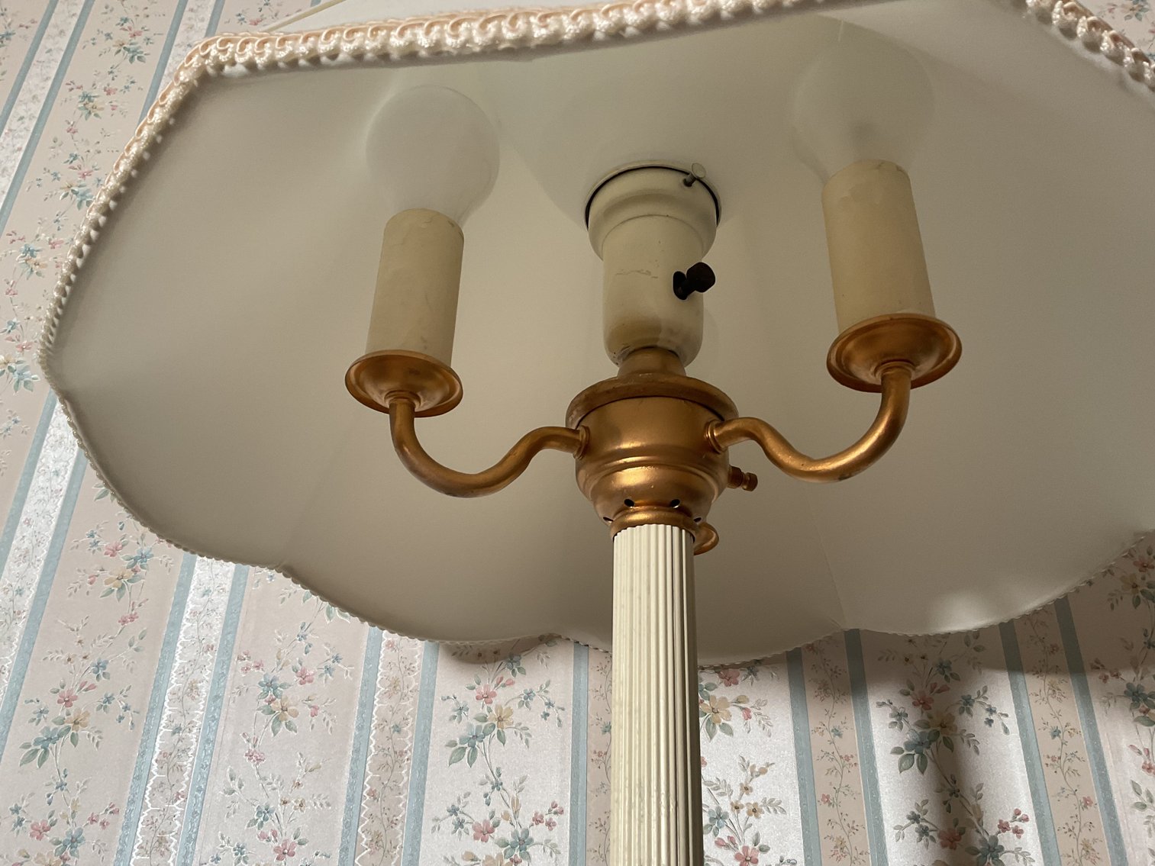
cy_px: 433
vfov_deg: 48.2
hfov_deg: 61.7
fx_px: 968
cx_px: 578
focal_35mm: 29
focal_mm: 3
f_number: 1.8
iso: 50
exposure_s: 1/50
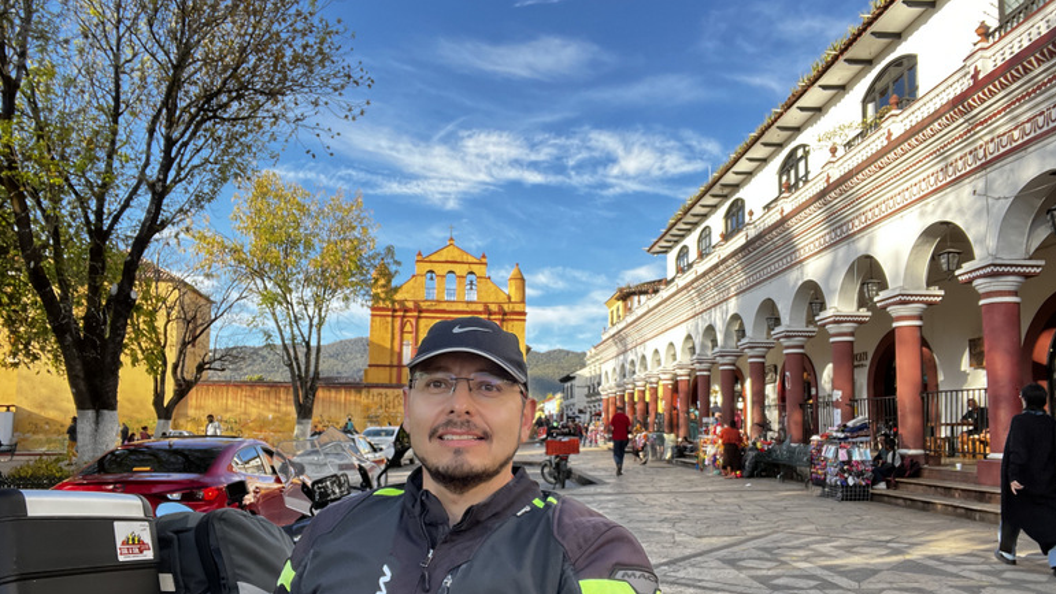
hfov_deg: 71.9
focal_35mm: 26
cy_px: 365
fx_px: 728
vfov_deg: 44.1
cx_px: 529
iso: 32
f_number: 2.2
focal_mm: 2.71
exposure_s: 1/219
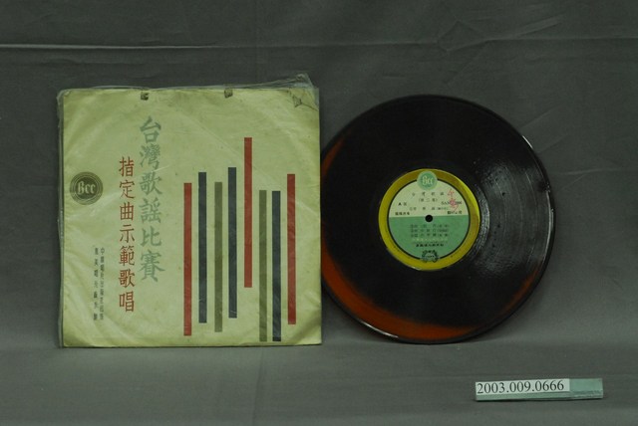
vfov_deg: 15.2
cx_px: 319
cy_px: 213
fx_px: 1596
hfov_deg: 22.6
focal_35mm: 90
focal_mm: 60
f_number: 10
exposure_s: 1/20
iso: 1000
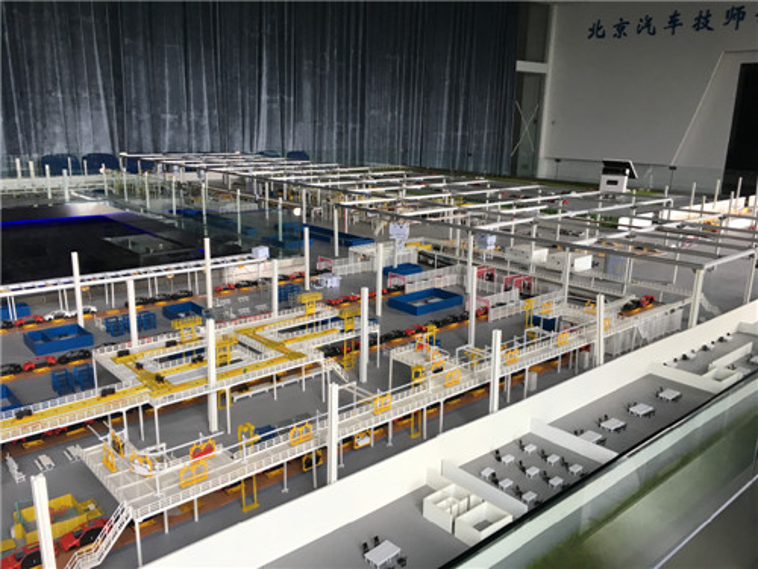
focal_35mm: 29
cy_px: 284
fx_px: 635
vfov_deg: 48.2
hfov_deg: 61.7
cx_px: 379
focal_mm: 4.15
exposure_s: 1/33
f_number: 2.2
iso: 32
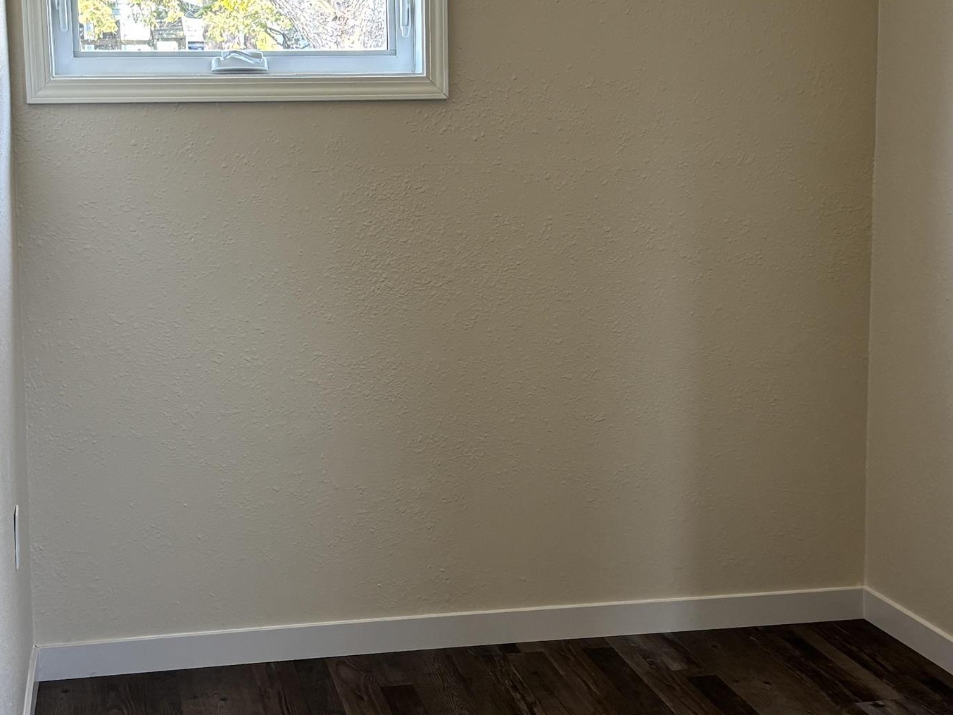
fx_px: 1624
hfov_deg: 32.7
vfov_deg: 24.8
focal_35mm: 59
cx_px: 424
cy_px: 318
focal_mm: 5.96
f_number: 1.6
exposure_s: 1/69
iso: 125
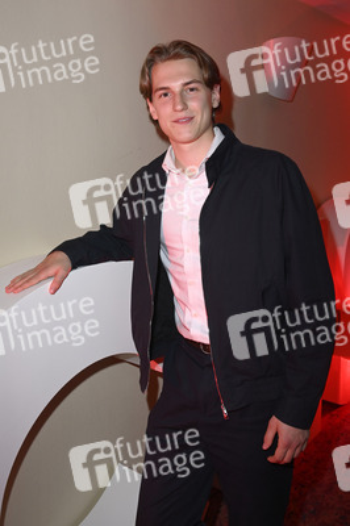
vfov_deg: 60.3
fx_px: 453
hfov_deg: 42.3
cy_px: 263
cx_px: 175
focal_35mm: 31
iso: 1250
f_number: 5.6
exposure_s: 1/50
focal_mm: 31
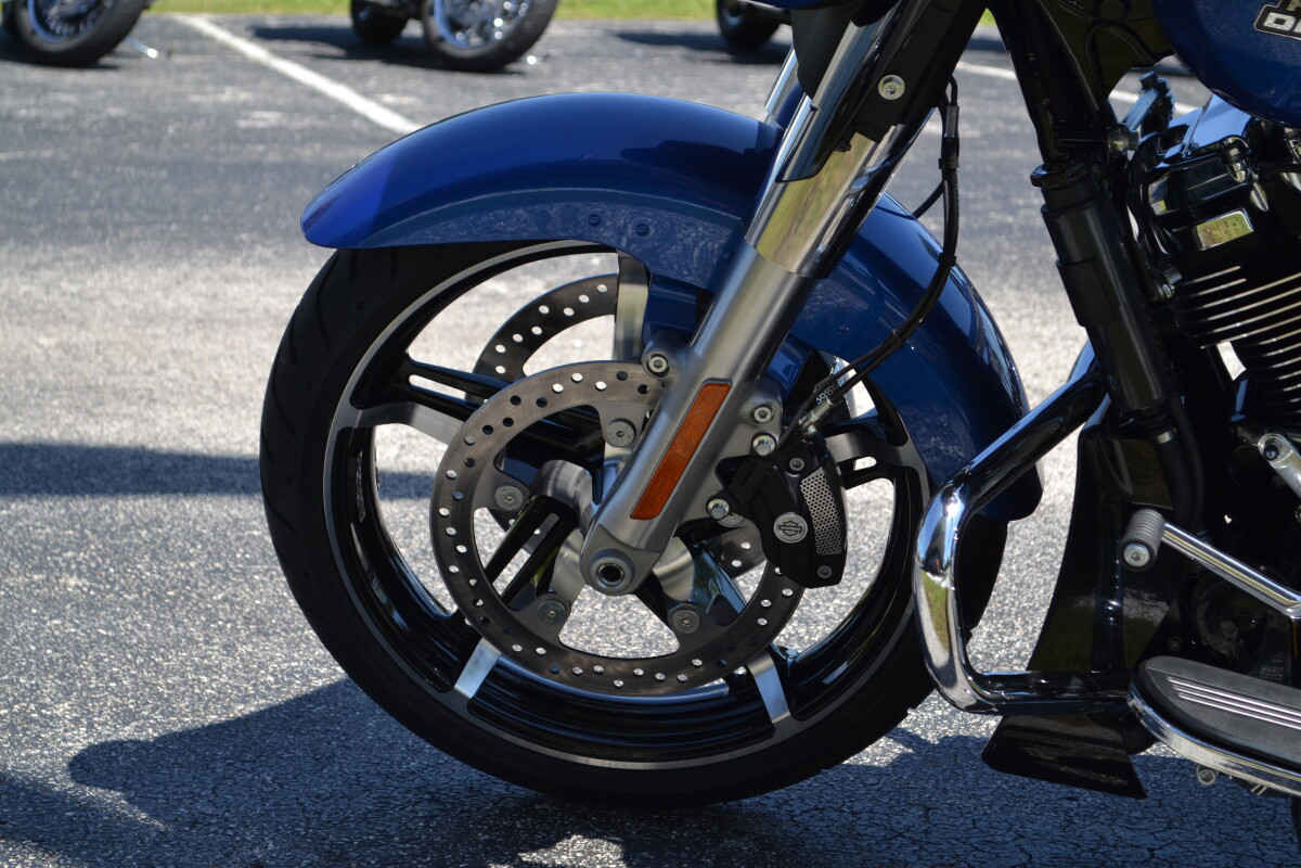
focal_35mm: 82
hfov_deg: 24.6
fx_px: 2981
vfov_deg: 16.6
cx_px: 650
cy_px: 434
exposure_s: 1/200
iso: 100
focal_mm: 55
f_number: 7.1
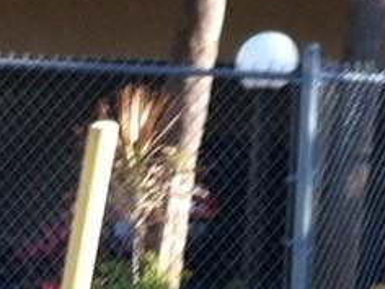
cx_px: 990
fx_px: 2636
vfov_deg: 6.2
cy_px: -80
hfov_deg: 7.7
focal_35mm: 237
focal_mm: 3.85
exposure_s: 1/192
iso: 80
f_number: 2.8
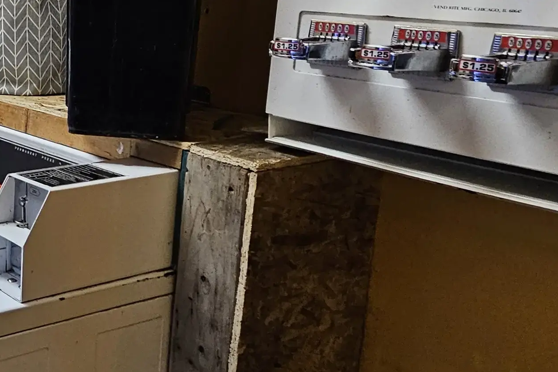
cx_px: -133
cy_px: 96
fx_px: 667
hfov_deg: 34.7
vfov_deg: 30.7
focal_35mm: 43
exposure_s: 1/60
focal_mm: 2.2
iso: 250
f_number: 2.2
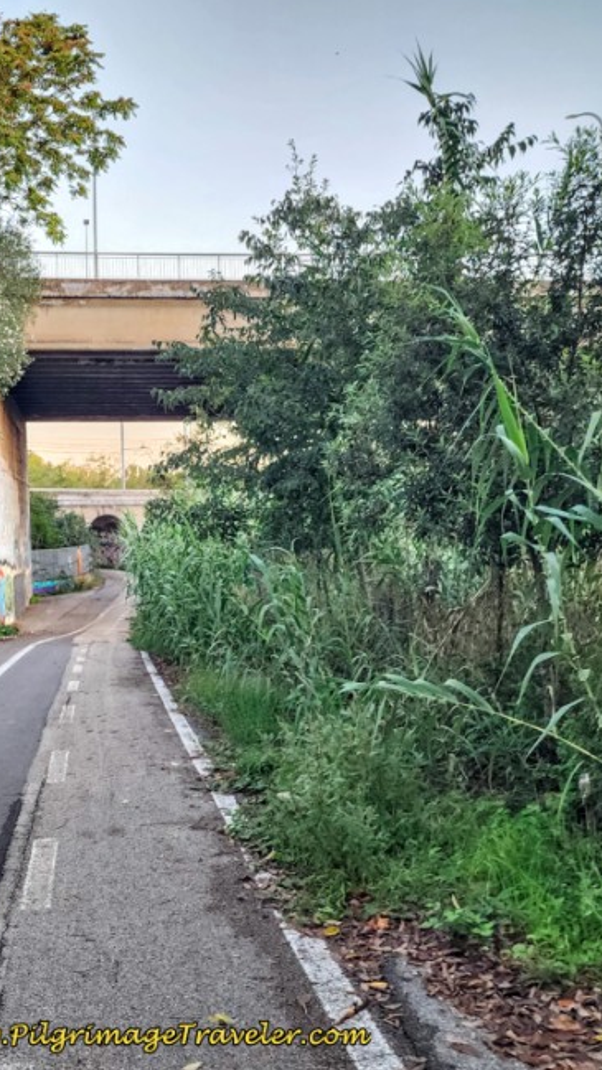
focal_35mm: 34
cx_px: 150
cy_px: 536
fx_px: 965
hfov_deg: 33.9
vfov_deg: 58.0
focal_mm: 6.4
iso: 160
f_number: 1.8
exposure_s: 1/120
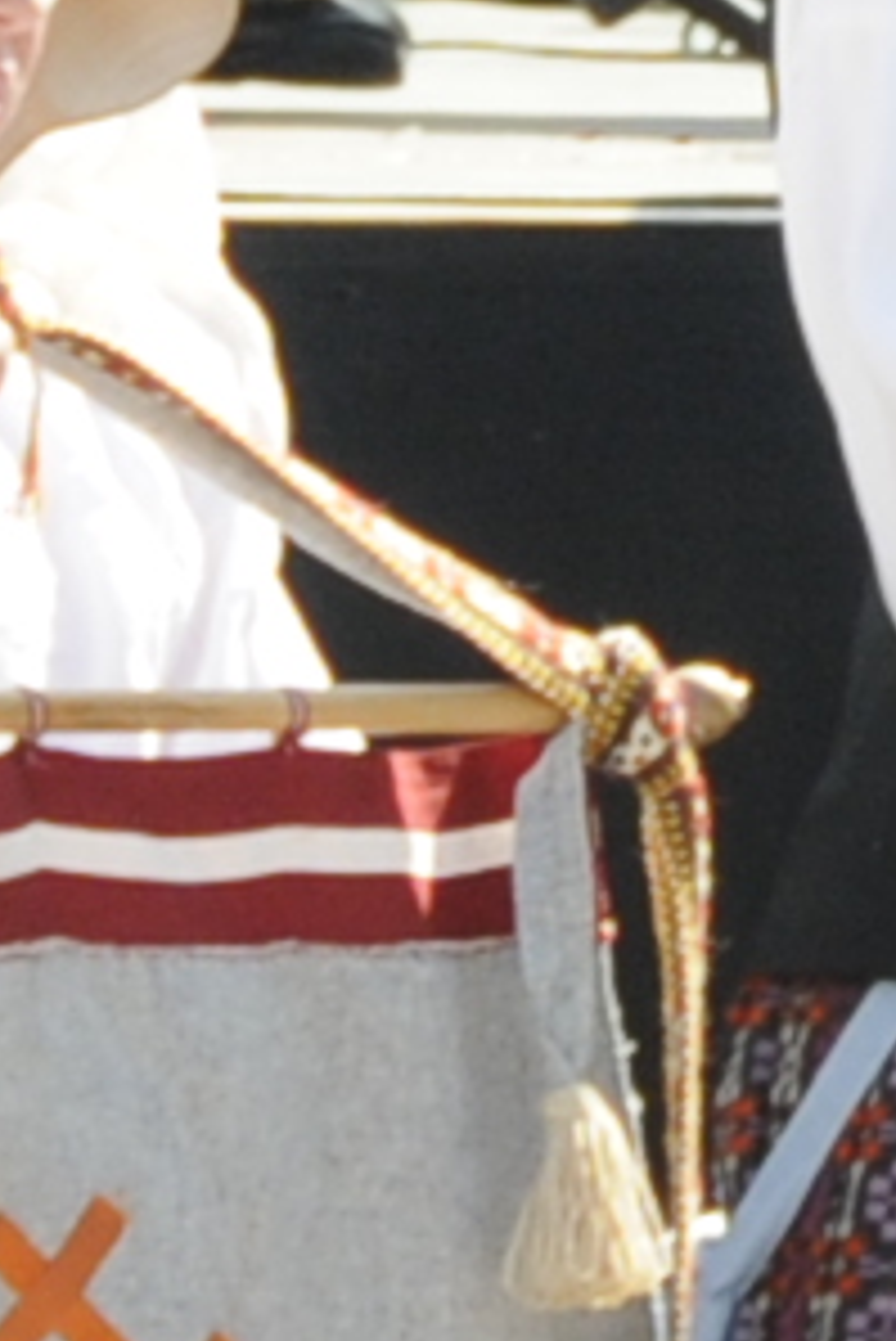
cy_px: -450
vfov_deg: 1.8
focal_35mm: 1132
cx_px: 3679
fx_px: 42209
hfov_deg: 1.2
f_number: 8
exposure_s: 1/250
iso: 320
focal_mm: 70
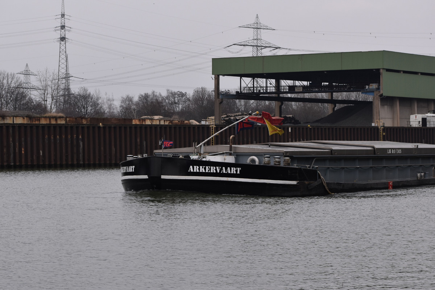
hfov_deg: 19.5
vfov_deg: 13.0
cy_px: 145
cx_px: 218
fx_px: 1269
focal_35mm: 105
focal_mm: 70
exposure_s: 1/200
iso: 400
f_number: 7.1
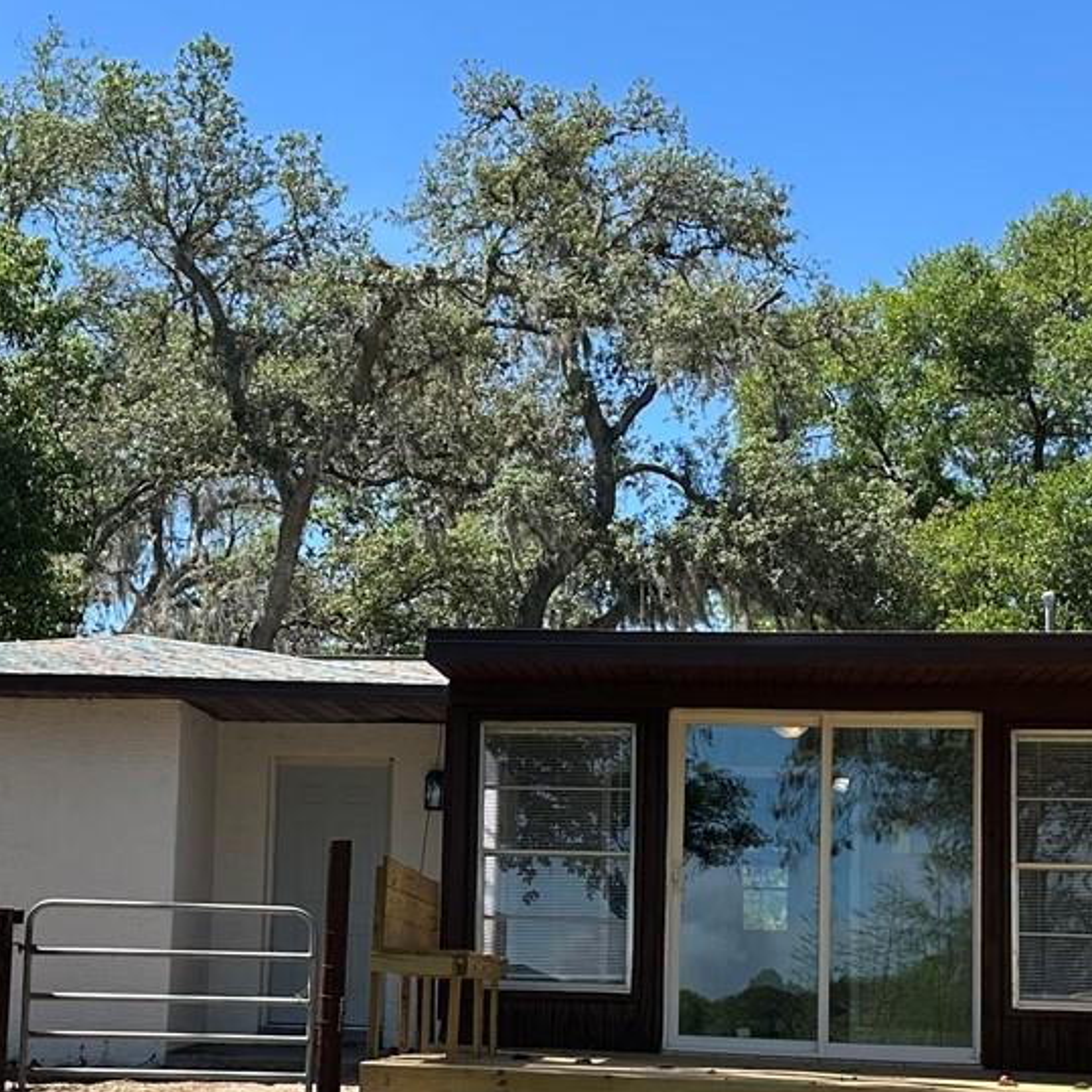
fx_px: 2248
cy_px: 756
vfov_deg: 27.1
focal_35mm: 63
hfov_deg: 27.3
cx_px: 452
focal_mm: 6.86
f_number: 1.78
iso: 80
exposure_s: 1/2110
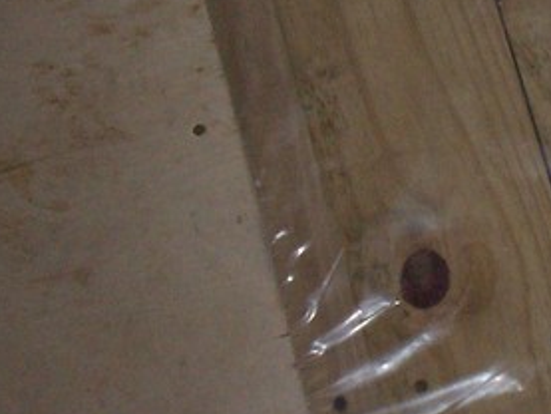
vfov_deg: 11.1
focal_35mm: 133
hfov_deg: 13.6
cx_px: 915
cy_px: 82
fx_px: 2118
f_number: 4.5
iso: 140
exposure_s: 1/64
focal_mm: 5.9
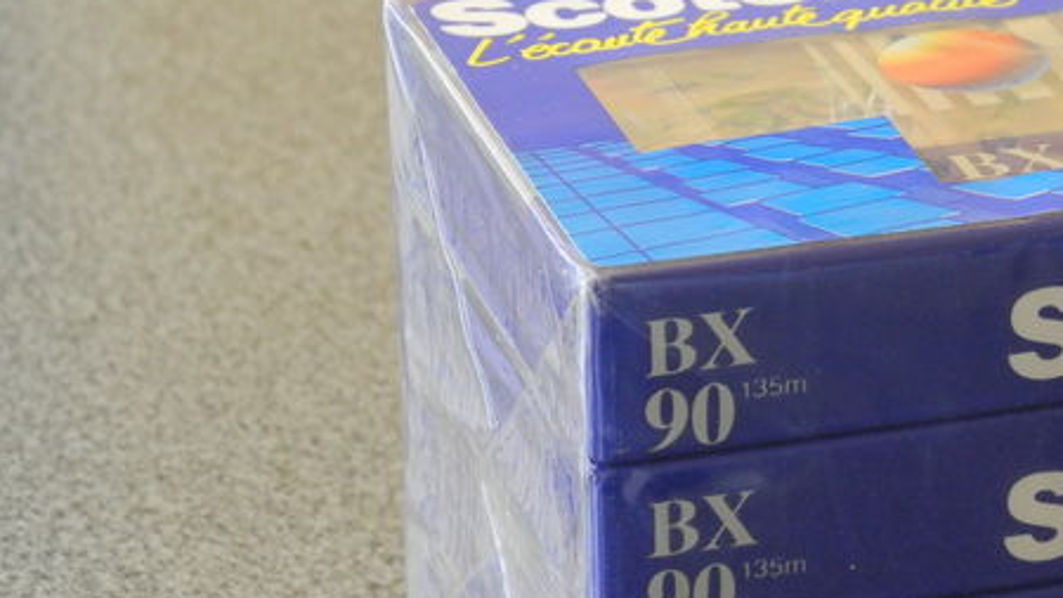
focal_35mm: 184
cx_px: 1061
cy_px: 437
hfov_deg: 11.6
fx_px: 5186
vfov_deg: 6.6
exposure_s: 1/30
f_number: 4
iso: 308
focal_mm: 16.3
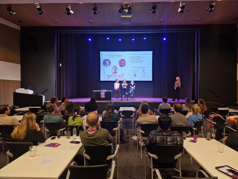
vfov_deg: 58.9
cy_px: 90
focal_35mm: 23
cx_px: 119
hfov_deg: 73.9
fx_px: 158
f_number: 1.8
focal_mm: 5.4
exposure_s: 1/100
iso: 200
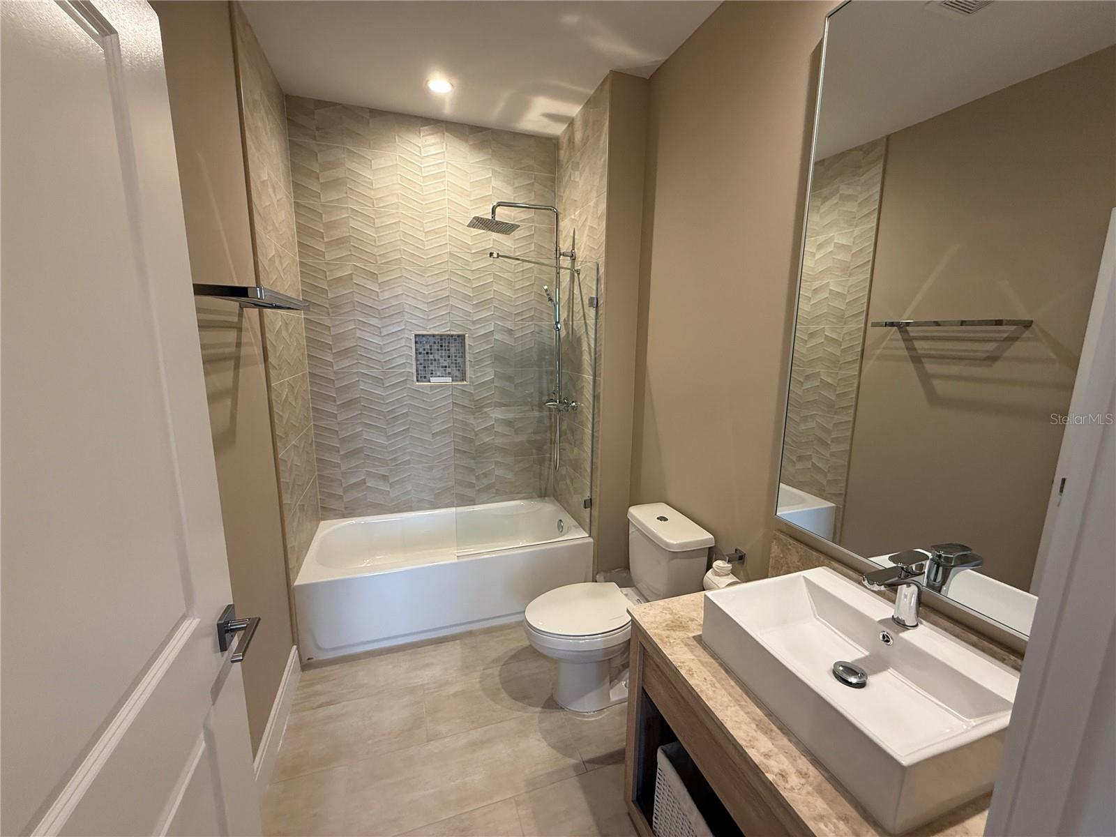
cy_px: 418
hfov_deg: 102.1
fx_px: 451
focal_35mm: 14
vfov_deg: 85.7
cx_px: 558
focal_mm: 2.22
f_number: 2.2
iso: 200
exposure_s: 1/60
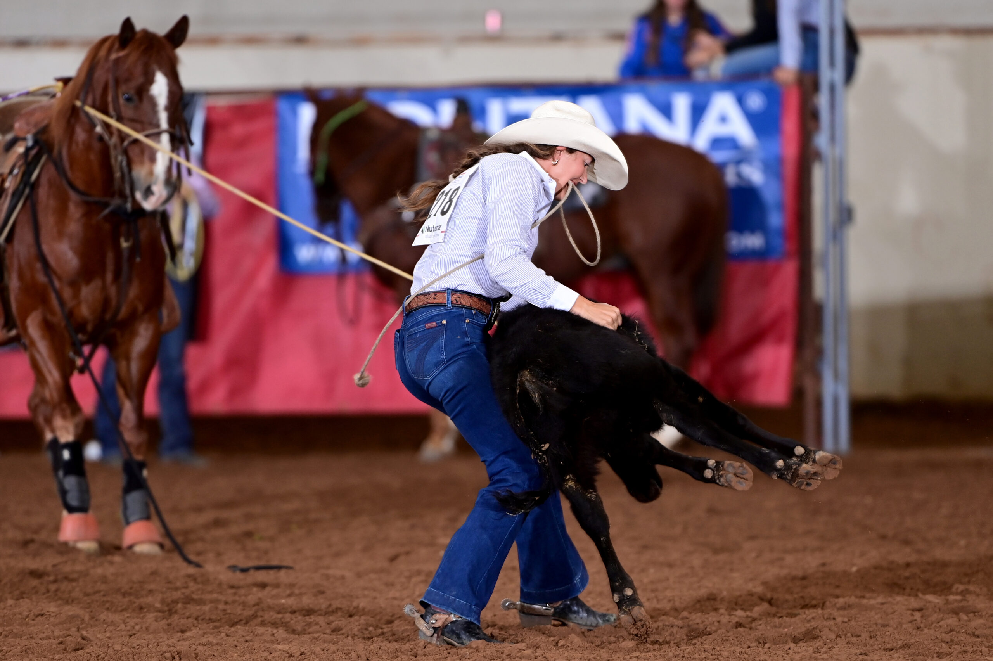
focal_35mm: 480
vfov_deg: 2.9
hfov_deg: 4.3
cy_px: 330
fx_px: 13233
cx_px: 496
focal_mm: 400
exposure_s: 1/250
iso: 1000
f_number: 5
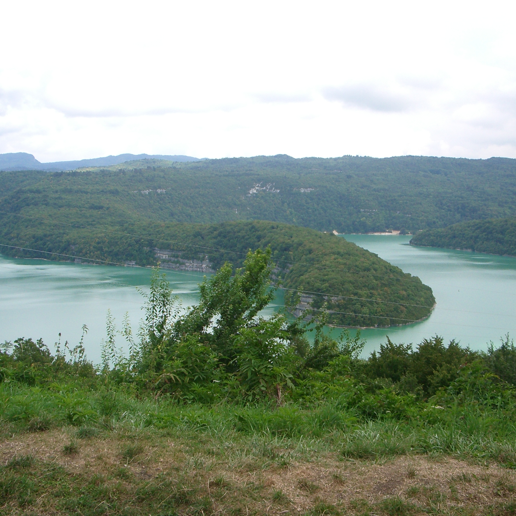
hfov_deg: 39.9
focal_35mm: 42
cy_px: 259
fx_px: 708
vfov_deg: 40.0
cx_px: 300
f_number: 4.3
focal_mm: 5.8
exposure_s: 1/250
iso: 80
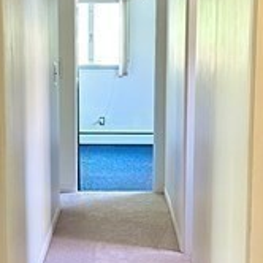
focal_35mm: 98
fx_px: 842
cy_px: 182
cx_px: 101
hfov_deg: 17.7
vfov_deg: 17.7
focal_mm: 6.86
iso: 400
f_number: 1.78
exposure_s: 1/60
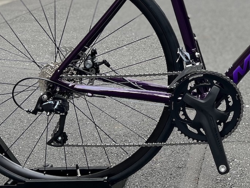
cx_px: 234
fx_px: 527
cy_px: 29
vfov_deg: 19.9
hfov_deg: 25.7
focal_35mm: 73
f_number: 1.5
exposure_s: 1/121
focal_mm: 5.7
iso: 50
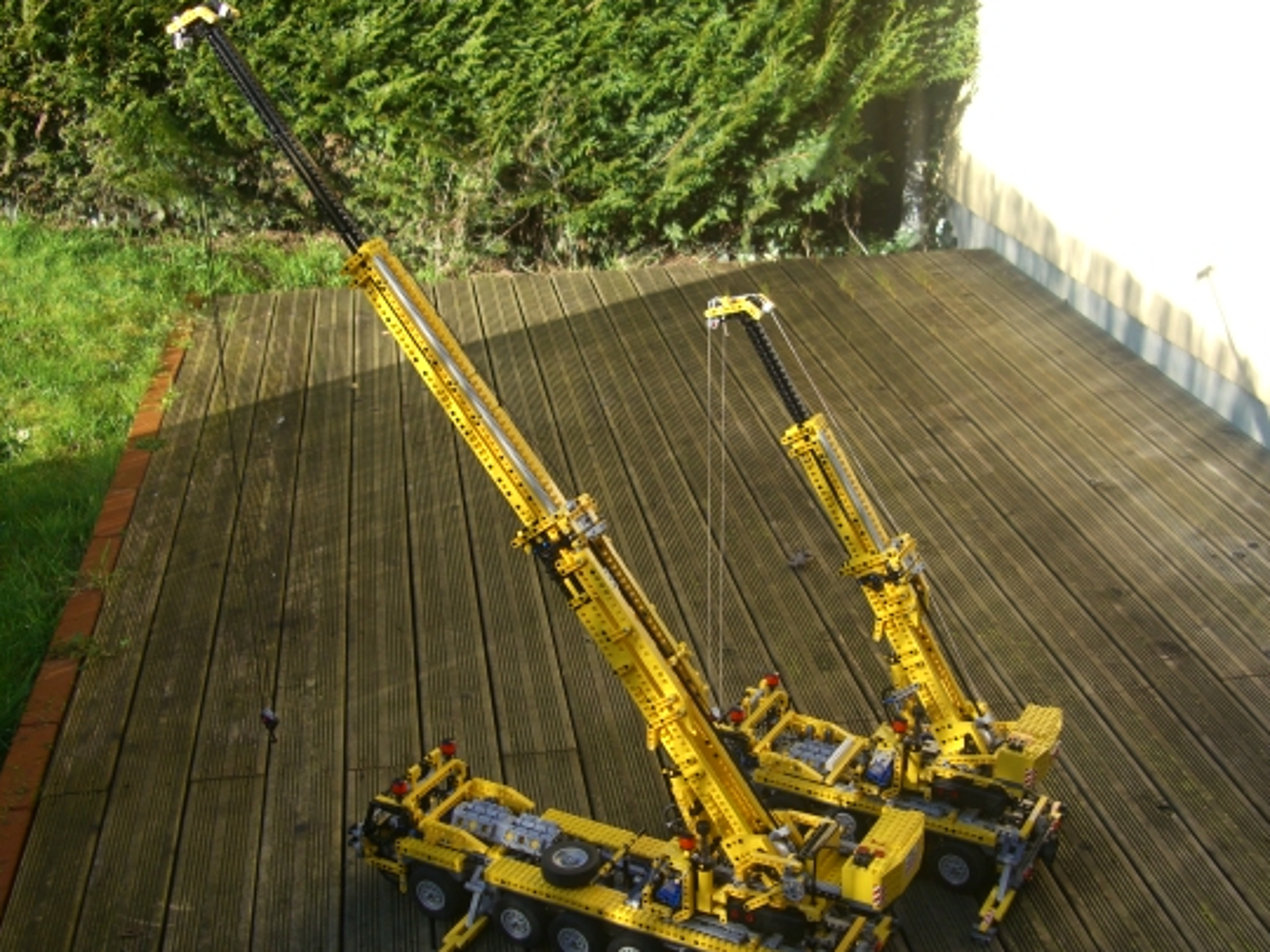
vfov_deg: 32.1
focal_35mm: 45
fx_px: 1651
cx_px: 666
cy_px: 543
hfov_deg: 42.1
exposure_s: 1/250
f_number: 2.8
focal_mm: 7.9
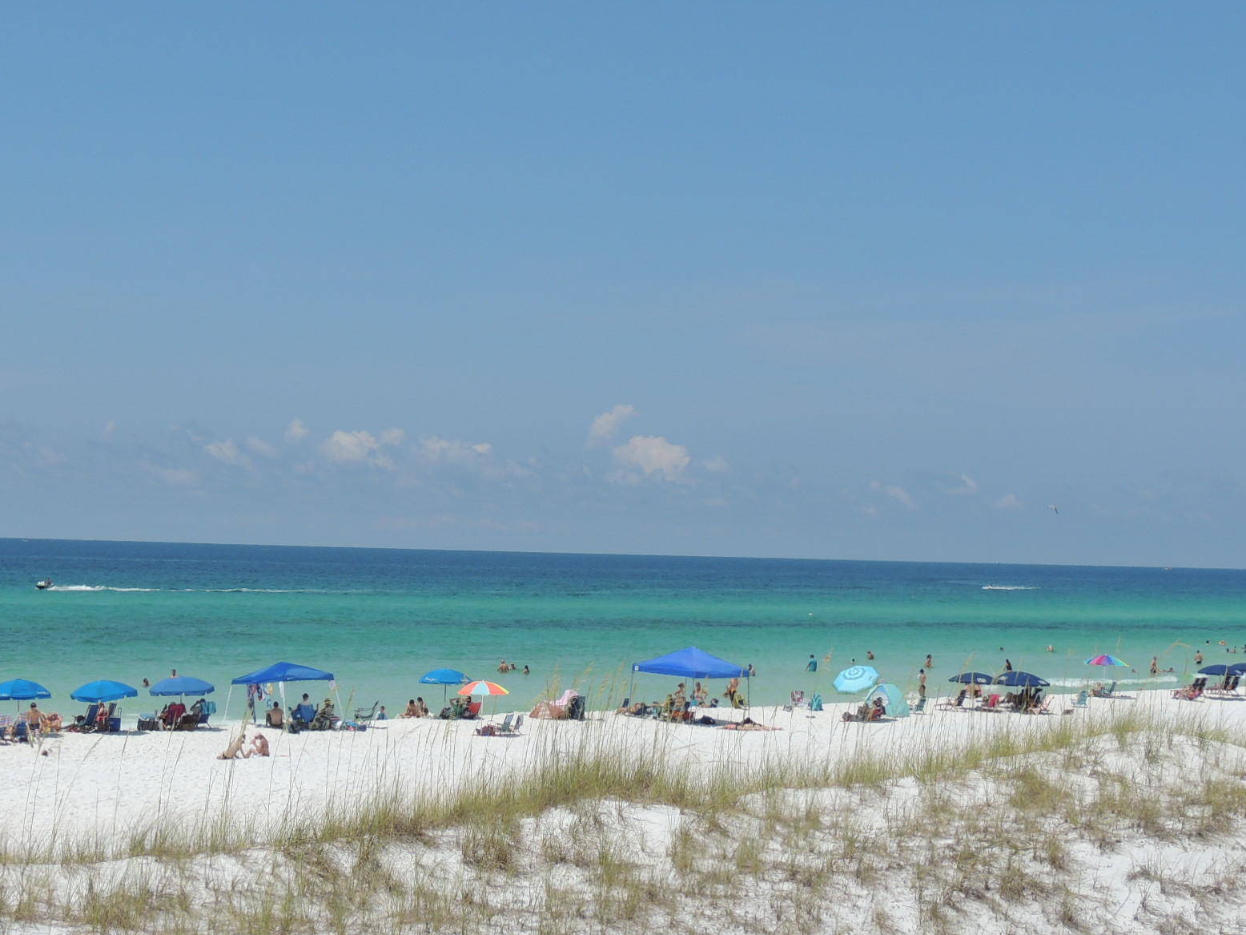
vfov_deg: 20.2
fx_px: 2628
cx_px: 468
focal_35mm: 73
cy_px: 411
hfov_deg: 26.6
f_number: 4
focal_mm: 8.9
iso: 100
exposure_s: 1/1250
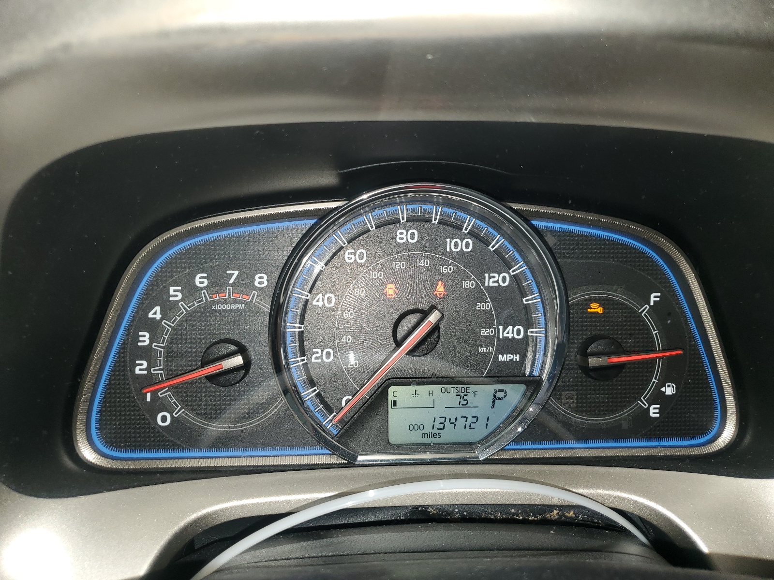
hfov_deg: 67.3
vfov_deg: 53.1
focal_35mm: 26
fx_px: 581
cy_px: 290
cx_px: 387
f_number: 1.5
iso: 50
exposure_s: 1/90.1
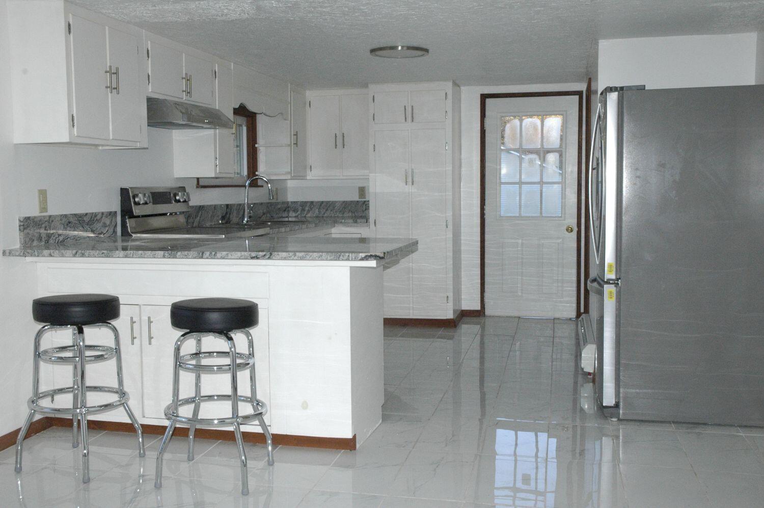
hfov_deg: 48.0
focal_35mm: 40
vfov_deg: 32.9
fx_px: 859
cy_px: 254
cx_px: 382
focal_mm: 27
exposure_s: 1/160
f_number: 10
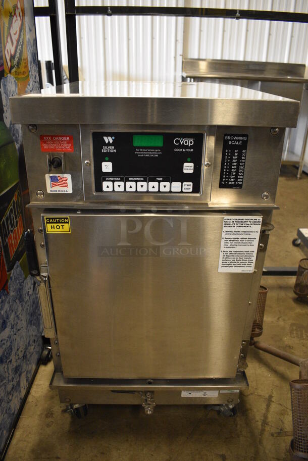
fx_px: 346
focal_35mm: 27
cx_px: 154
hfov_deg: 48.0
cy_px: 230
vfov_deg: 67.3
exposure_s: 1/125
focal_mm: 18
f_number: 3.5
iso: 2500
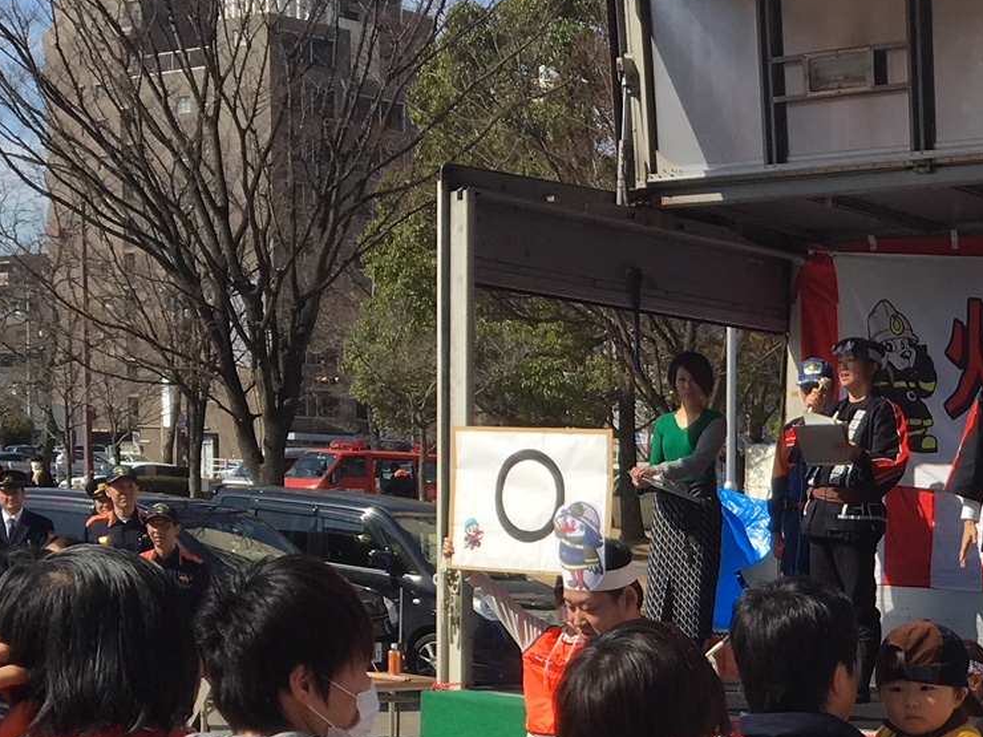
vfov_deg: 17.9
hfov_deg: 23.6
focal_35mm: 79
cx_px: 987
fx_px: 2243
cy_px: 835
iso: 25
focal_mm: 4.15
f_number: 2.2
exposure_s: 1/1709
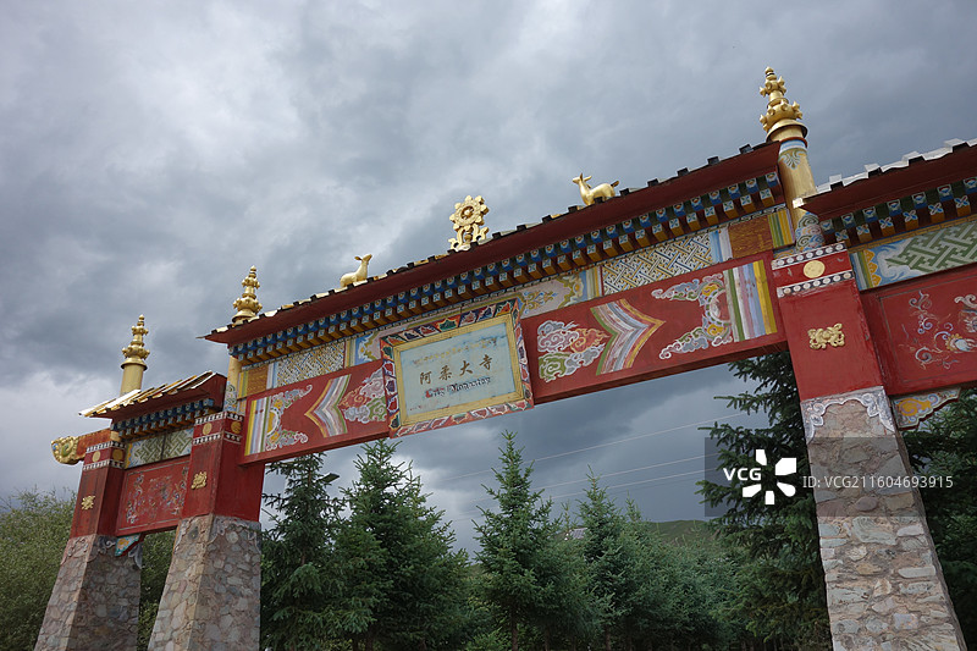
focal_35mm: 28
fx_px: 760
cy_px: 326
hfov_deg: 65.5
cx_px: 488
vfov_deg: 46.4
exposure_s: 1/320
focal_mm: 10.4
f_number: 5.6
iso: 125
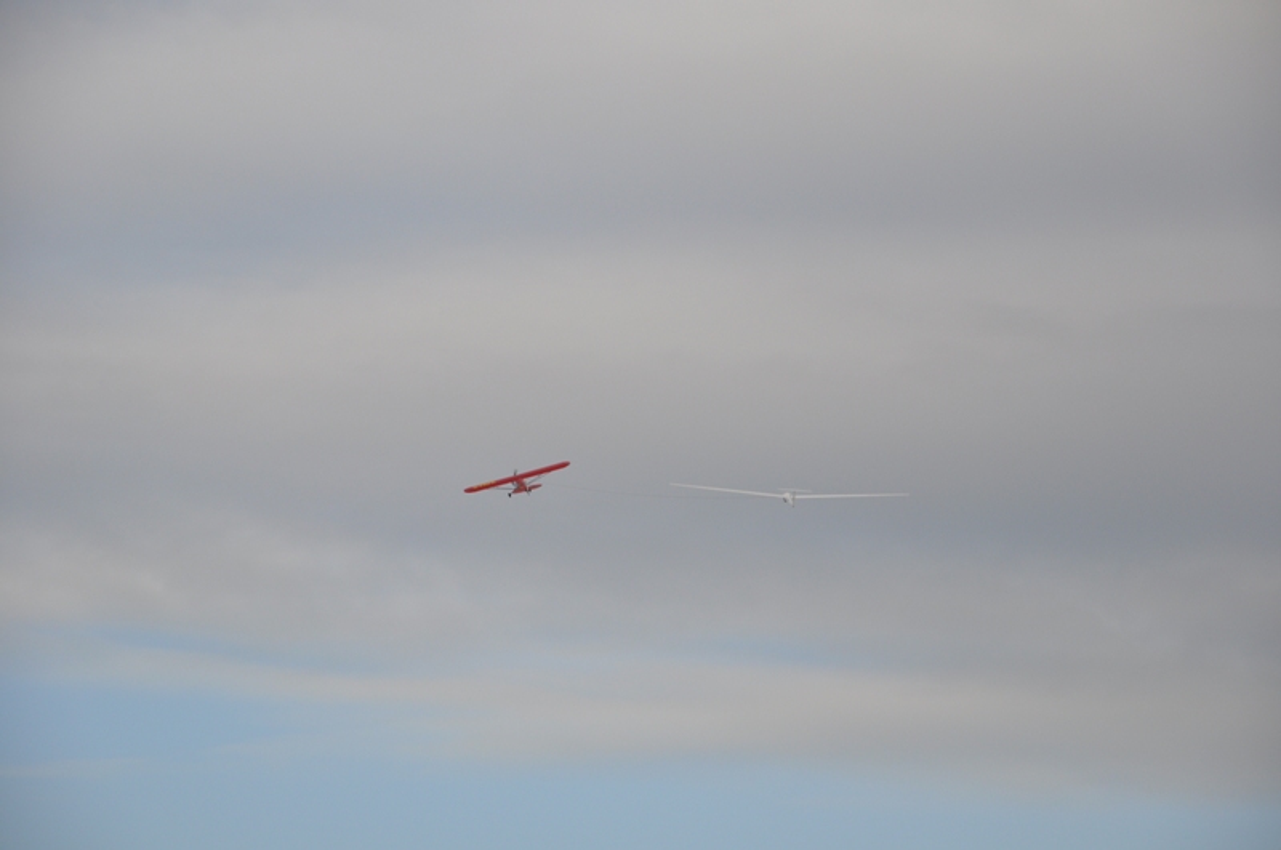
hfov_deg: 16.1
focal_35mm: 128
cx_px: 640
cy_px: 425
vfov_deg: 10.7
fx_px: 4530
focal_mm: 85
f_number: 6.3
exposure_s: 1/1600
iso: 400
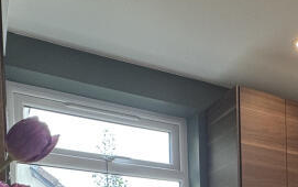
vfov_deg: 19.1
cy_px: 310
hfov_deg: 33.2
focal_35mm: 56
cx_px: 299
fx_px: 455
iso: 125
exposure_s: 1/100
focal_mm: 2.22
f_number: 2.2
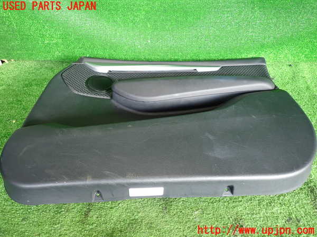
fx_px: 229
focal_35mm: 25
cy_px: 118
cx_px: 158
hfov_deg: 69.4
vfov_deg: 54.9
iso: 250
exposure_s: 1/50
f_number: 2
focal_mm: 4.5
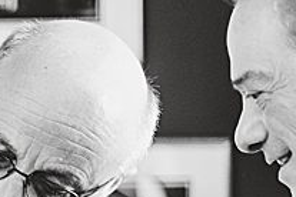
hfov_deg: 8.7
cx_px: -219
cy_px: 356
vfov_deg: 5.9
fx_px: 1866
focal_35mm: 227
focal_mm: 50
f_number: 1.8
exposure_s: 1/250
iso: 800
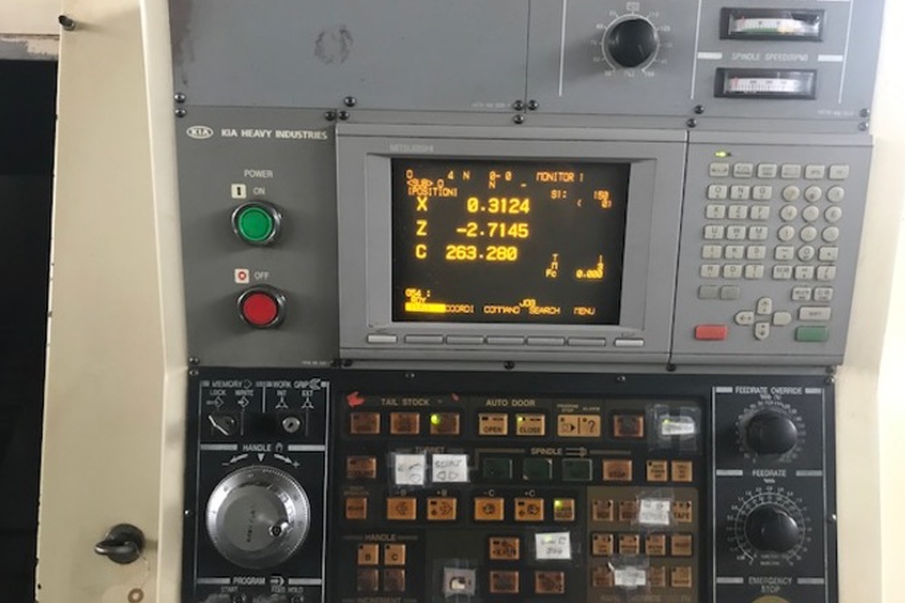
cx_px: 463
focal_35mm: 30
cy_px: 336
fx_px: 754
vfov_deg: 43.5
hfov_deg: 61.9
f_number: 1.8
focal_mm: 3.99
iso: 100
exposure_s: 1/13
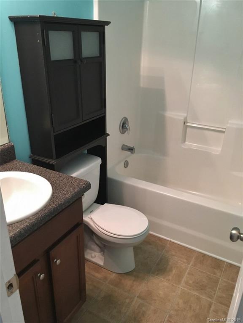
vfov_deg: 61.7
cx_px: 122
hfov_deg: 48.2
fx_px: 271
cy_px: 162
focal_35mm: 29
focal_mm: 4.15
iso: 200
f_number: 2.2
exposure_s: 1/30
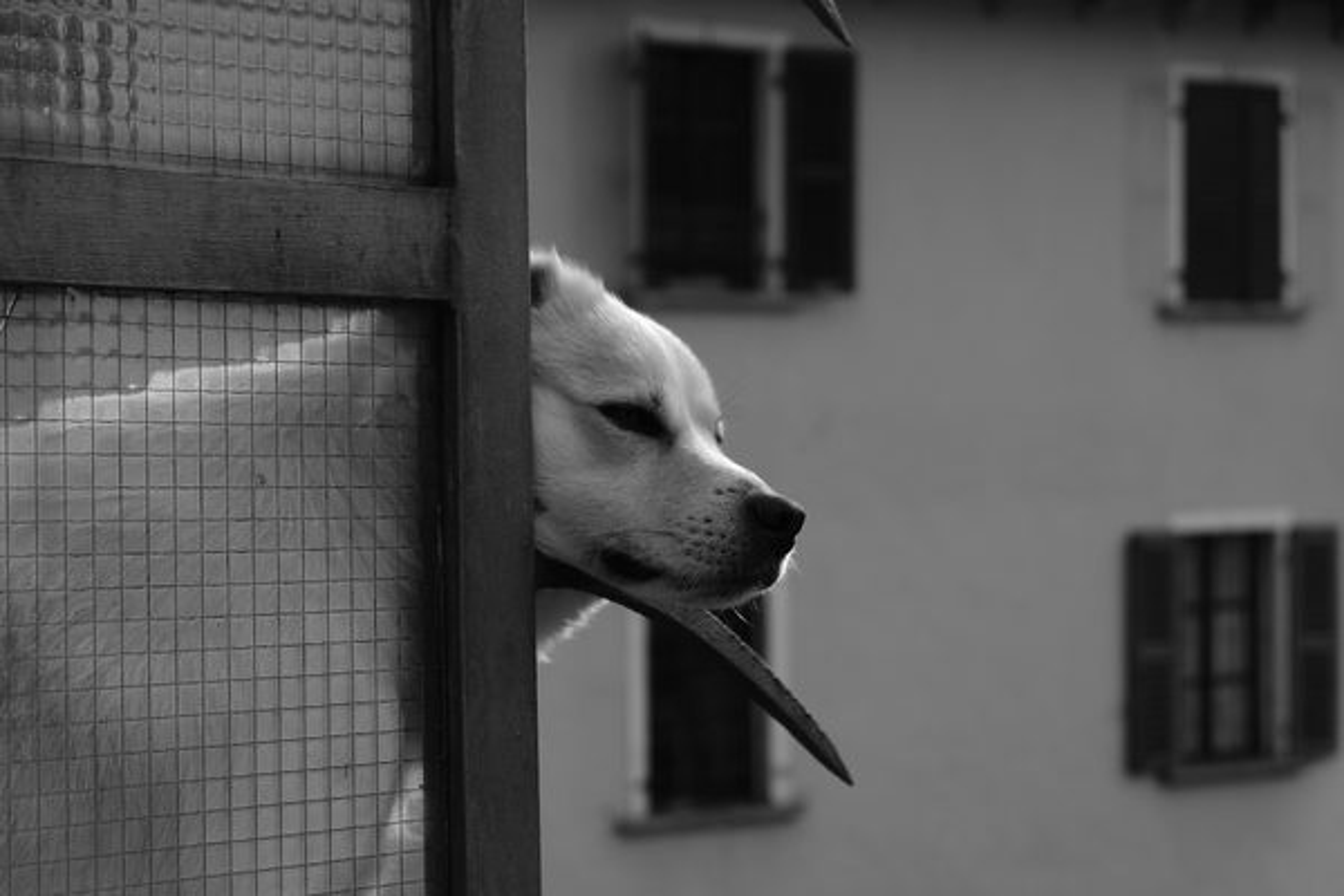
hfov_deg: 27.0
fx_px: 2800
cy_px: 448
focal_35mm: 75
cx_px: 672
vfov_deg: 18.2
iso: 200
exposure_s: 1/600
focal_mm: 50
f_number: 5.6
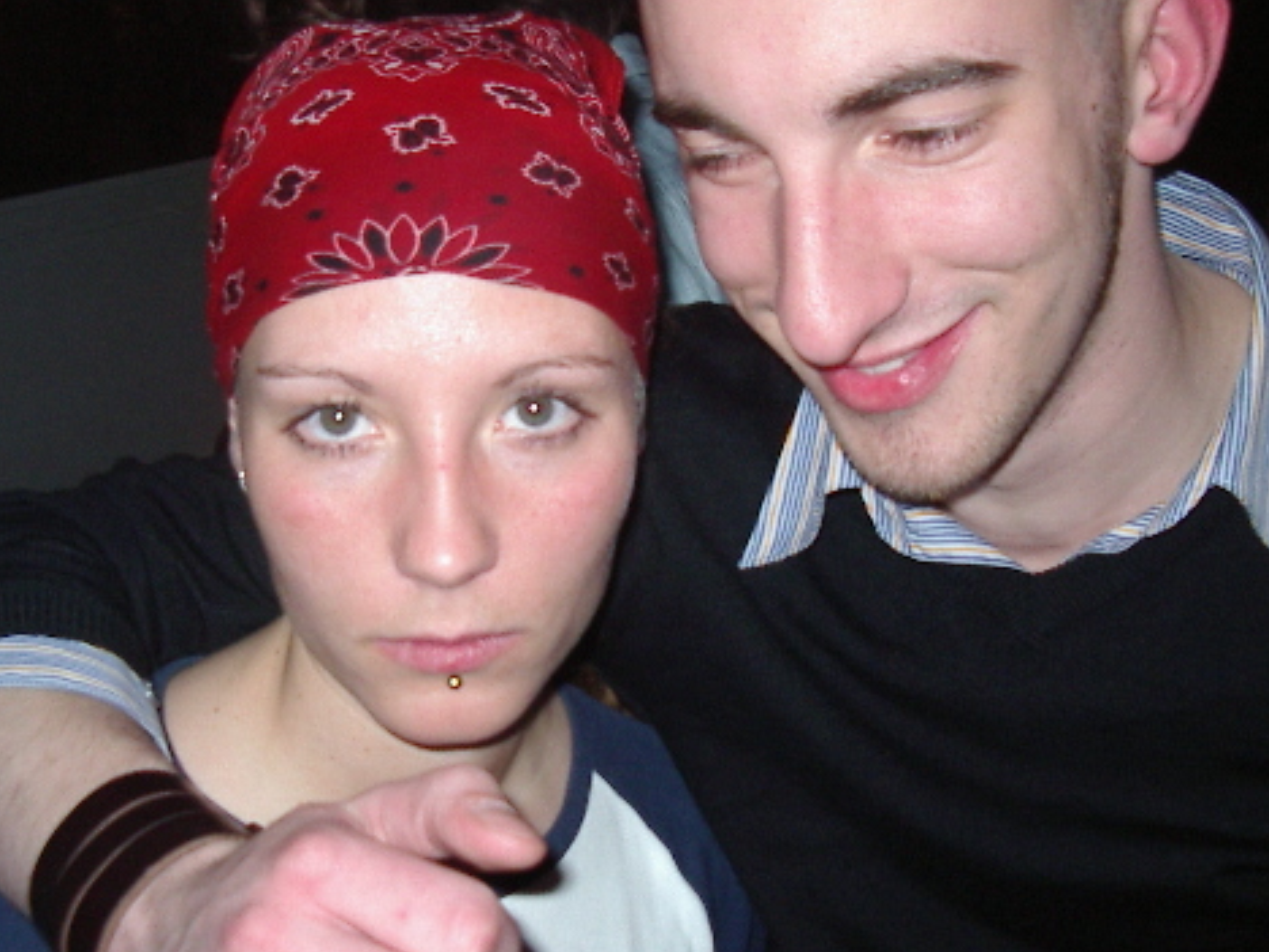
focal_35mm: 52
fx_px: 1906
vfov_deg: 28.0
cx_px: 559
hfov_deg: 36.8
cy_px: 507
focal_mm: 5.8
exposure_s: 1/60
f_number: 2.6
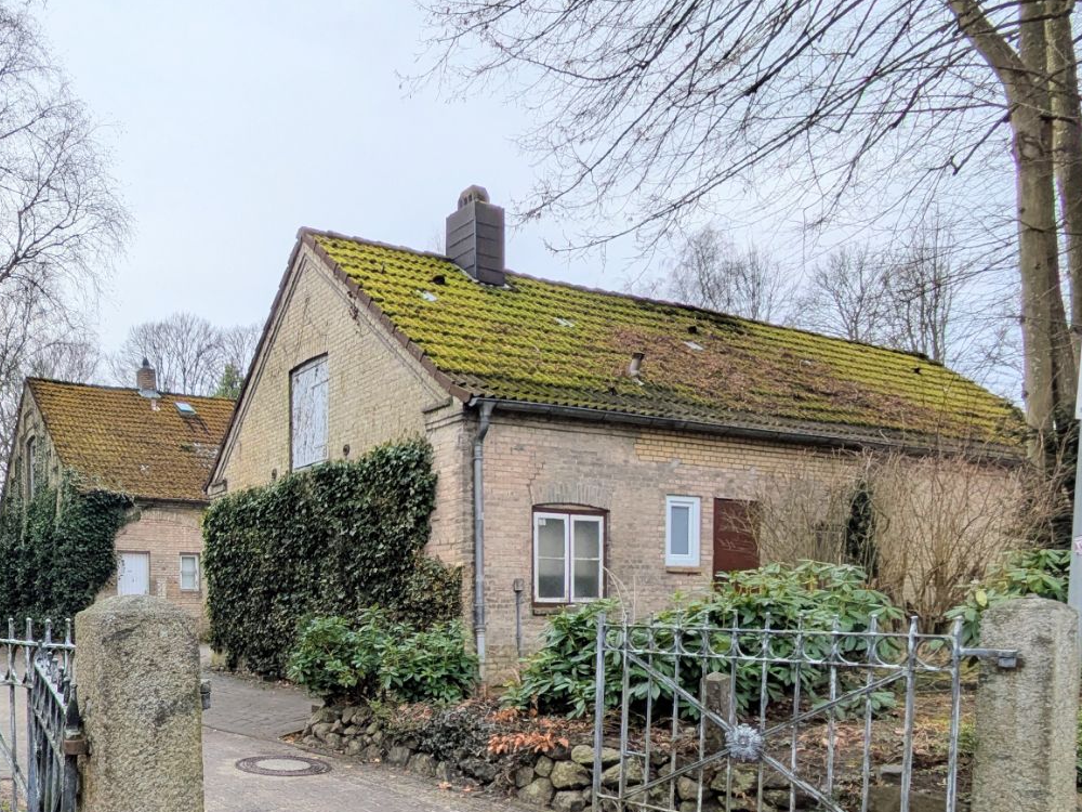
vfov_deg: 47.0
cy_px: 653
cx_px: 182
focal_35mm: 28
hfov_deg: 57.5
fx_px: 875
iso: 43
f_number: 2.2
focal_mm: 1.83
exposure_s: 1/2092
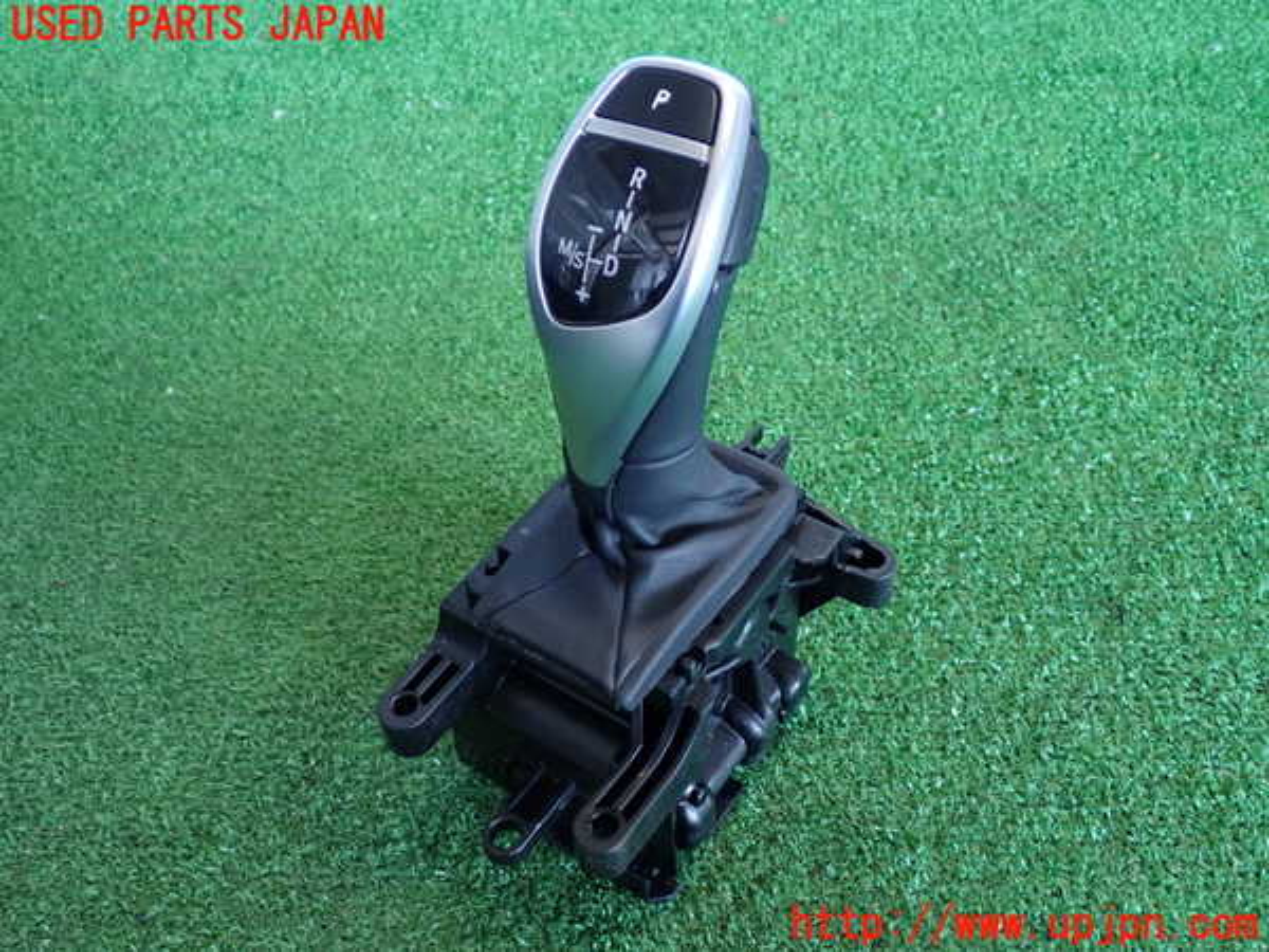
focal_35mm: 38
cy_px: 476
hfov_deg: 49.0
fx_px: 1393
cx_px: 634
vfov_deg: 37.7
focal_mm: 6.83
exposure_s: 1/40
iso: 320
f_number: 2.7
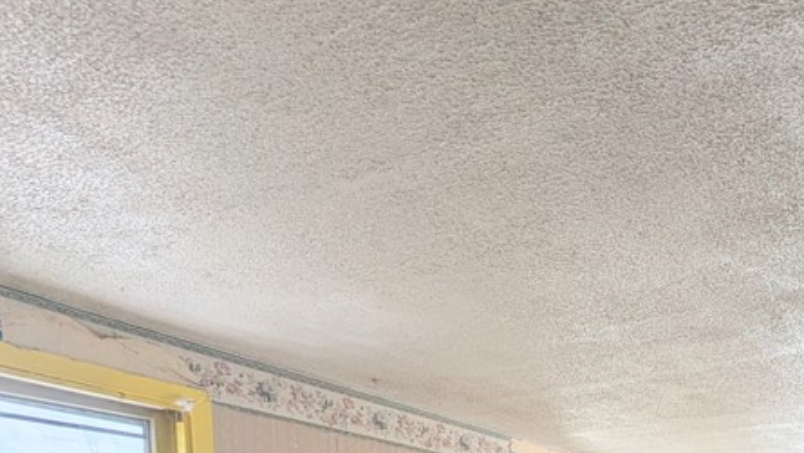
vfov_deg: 28.8
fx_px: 640
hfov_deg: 57.4
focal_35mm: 30
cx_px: 687
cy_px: 637
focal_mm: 2.02
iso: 51
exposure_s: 1/673
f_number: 1.7
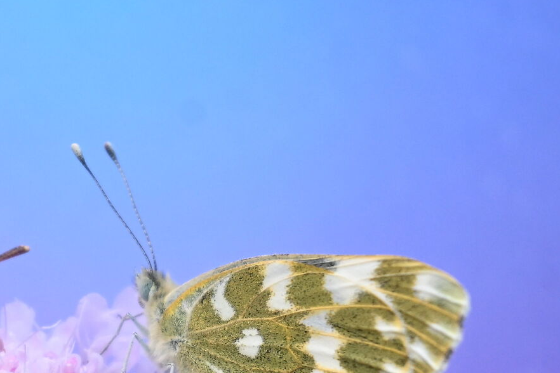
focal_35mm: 204
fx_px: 3173
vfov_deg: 6.7
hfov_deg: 10.0
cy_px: 363
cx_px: 60
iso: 900
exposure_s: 1/125
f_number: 6.3
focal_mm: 50
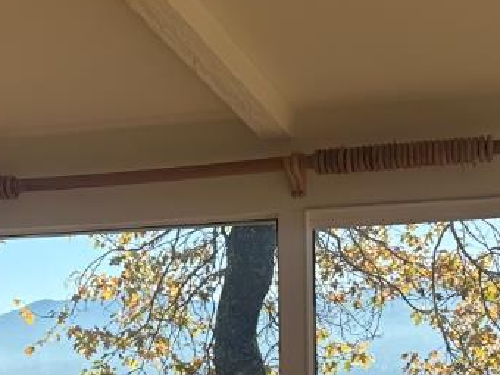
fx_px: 1531
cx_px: 124
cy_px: 435
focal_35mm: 106
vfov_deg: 13.6
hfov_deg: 18.4
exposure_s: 1/1412
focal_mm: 6.86
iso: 80
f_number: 1.78
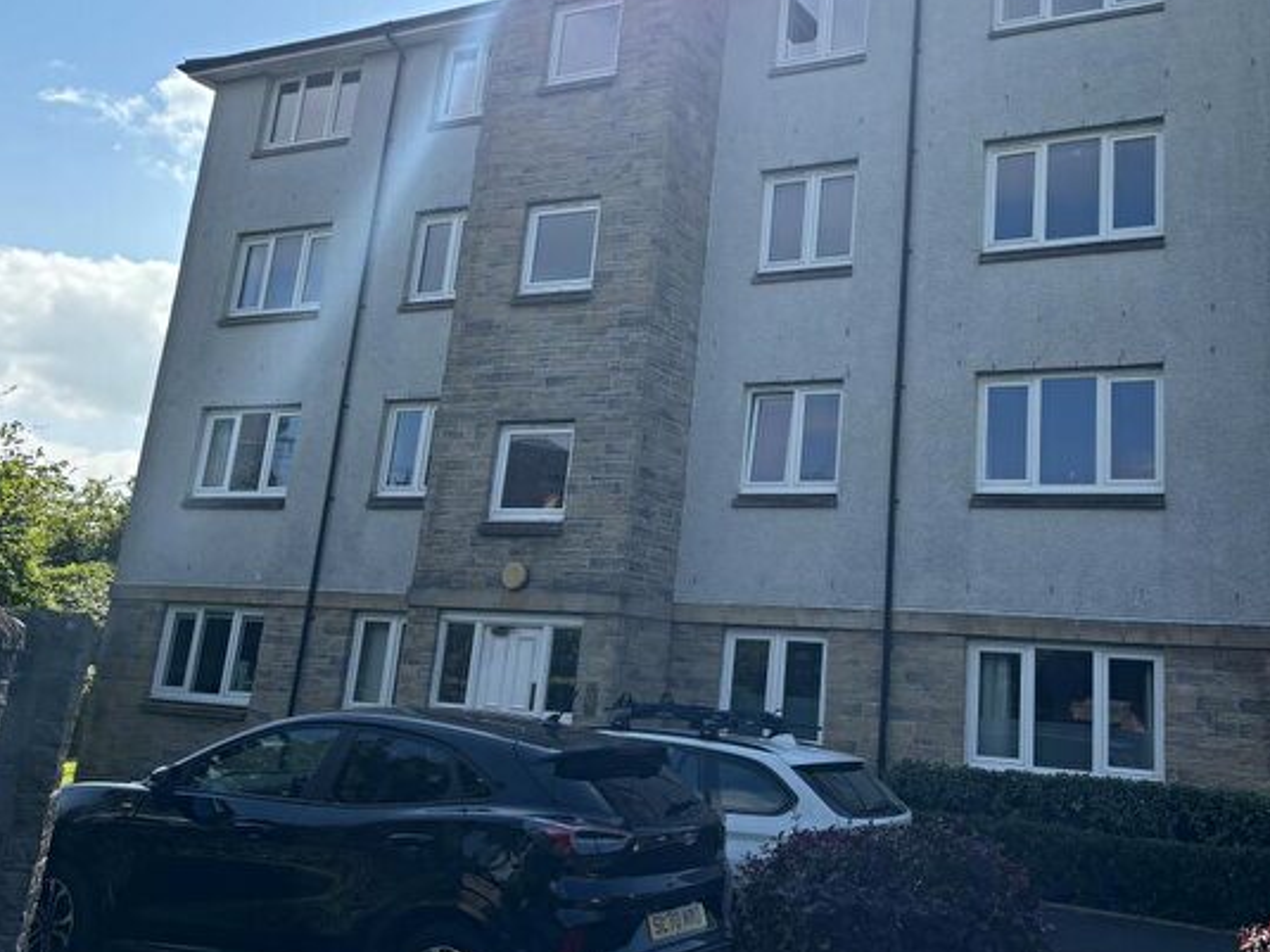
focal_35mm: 34
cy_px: 357
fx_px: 1247
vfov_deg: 41.5
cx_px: 809
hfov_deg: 53.3
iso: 50
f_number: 1.6
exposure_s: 1/4082
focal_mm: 5.96
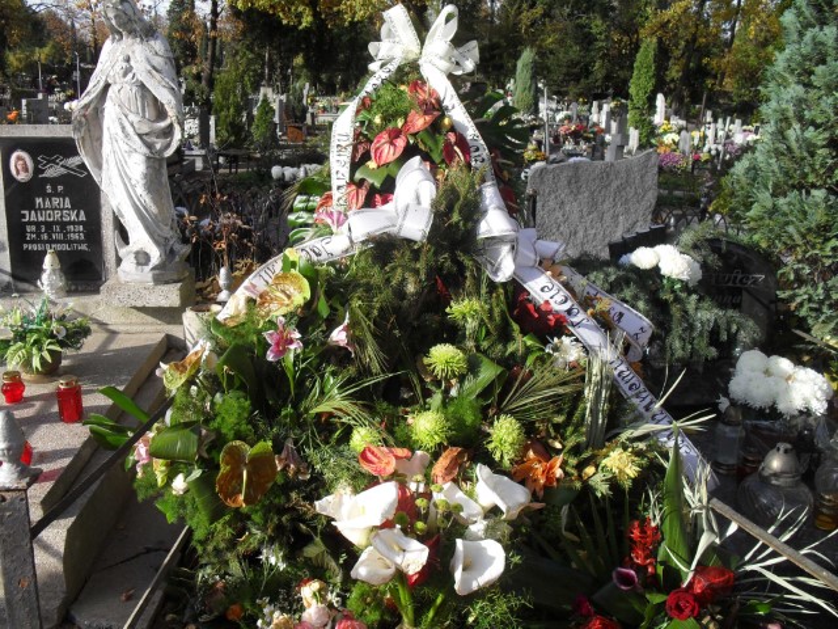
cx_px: 419
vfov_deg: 40.7
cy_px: 314
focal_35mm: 35
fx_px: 847
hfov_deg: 52.6
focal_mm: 6.3
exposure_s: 1/500
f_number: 3.2
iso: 100
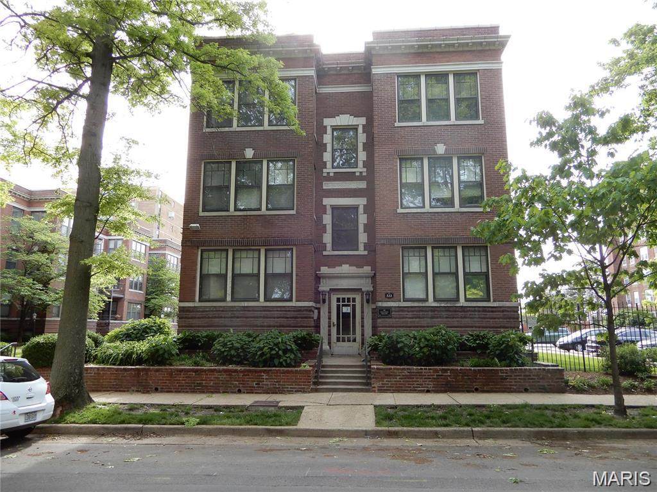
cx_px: 328
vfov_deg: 56.8
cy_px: 246
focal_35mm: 24
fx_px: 456
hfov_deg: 71.6
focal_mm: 4.3
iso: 80
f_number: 3.4
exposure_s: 1/100
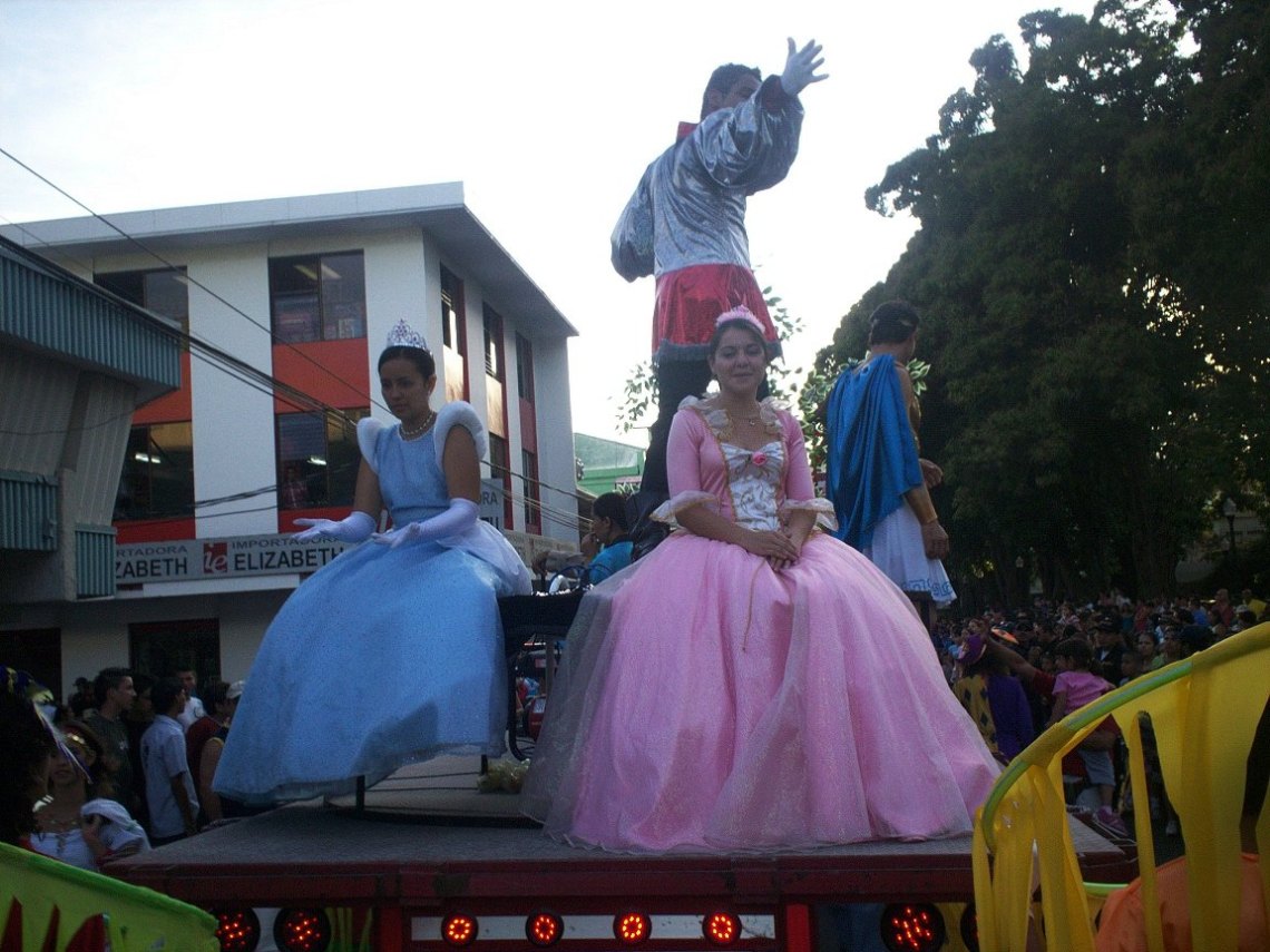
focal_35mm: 36
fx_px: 1321
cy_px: 476
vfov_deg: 39.7
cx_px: 635
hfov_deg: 51.4
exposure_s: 1/115
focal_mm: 6
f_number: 4.5
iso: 100
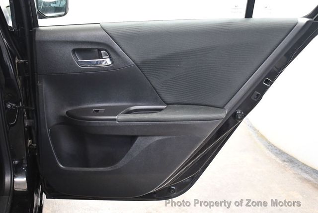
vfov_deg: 33.5
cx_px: 159
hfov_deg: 48.4
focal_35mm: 40
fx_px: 354
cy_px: 106
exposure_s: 1/60
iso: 4500
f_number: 3.8
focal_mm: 20
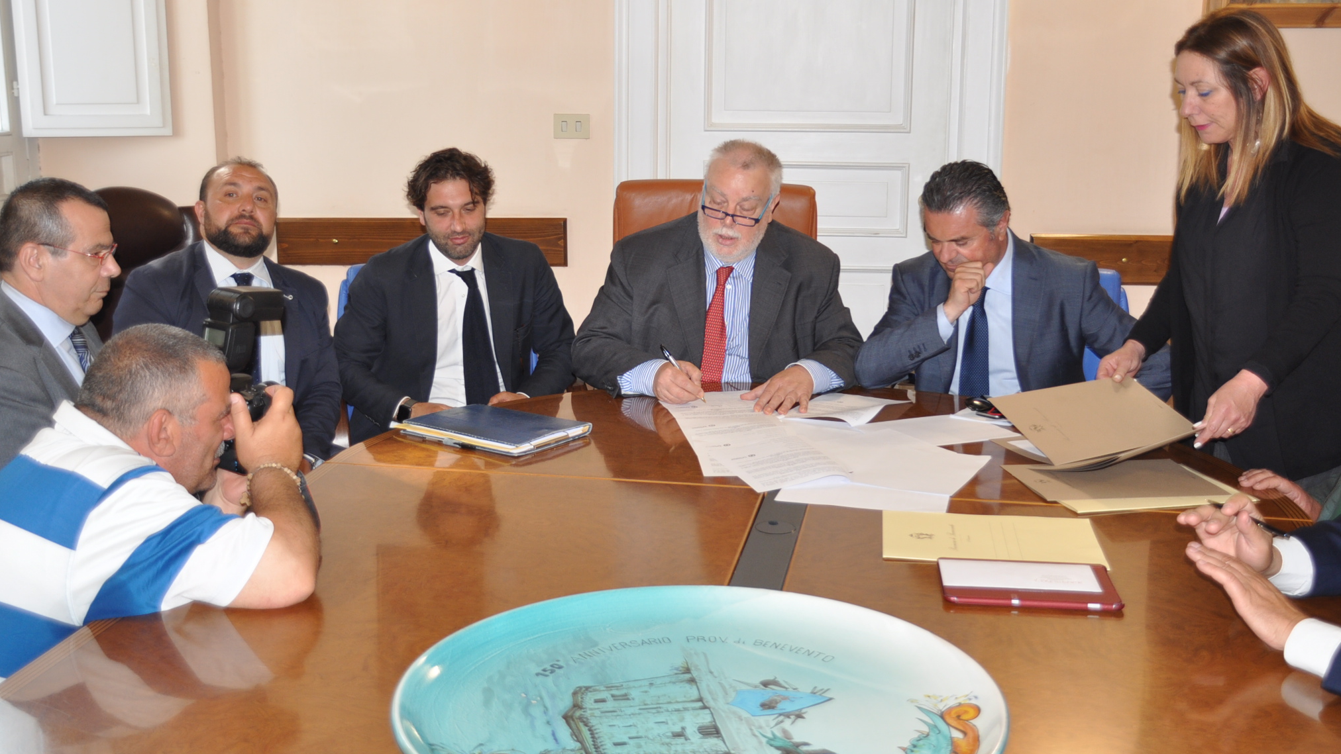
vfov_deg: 28.6
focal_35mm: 42
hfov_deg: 48.8
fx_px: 1478
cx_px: 645
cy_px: 318
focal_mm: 25
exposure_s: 1/80
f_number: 4
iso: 400
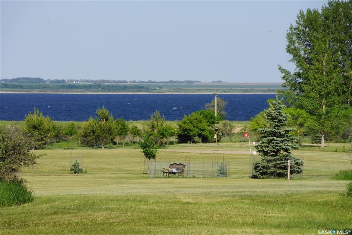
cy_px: 118
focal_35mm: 202
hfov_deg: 10.2
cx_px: 176
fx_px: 1979
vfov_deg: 6.8
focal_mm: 135
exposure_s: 1/320
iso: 100
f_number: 9
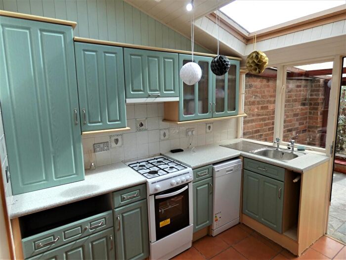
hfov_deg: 81.7
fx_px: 200
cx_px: 173
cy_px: 130
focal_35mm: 20
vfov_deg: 66.0
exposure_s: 1/320
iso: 80
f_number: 2.8
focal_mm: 3.6
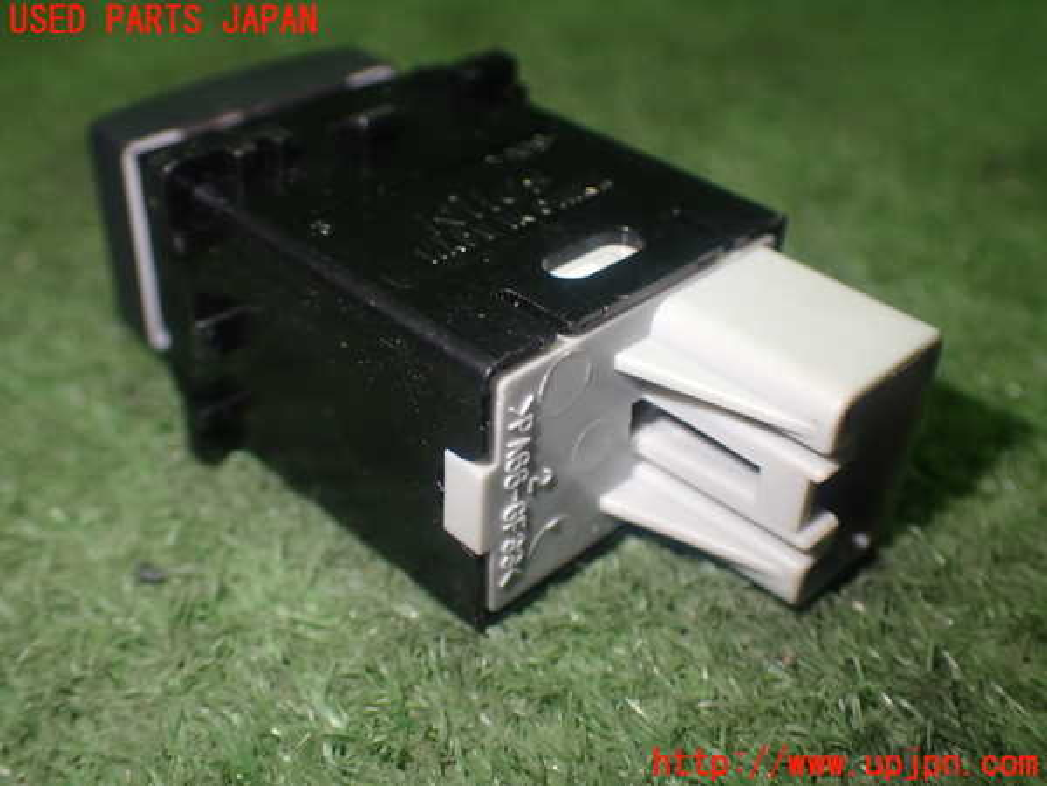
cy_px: 393
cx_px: 524
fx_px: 1240
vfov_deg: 35.1
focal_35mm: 41
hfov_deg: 45.8
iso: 320
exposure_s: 1/40
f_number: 2.8
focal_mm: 7.31
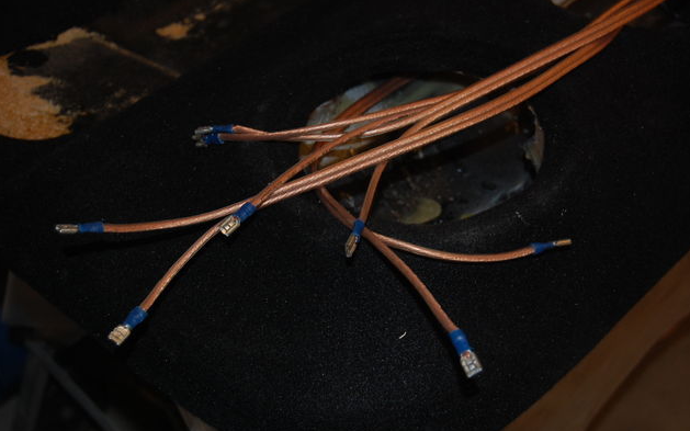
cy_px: 229
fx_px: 1109
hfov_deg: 34.5
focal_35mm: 59
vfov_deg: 22.0
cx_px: 347
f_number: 4.8
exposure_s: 1/60
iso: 400
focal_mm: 38
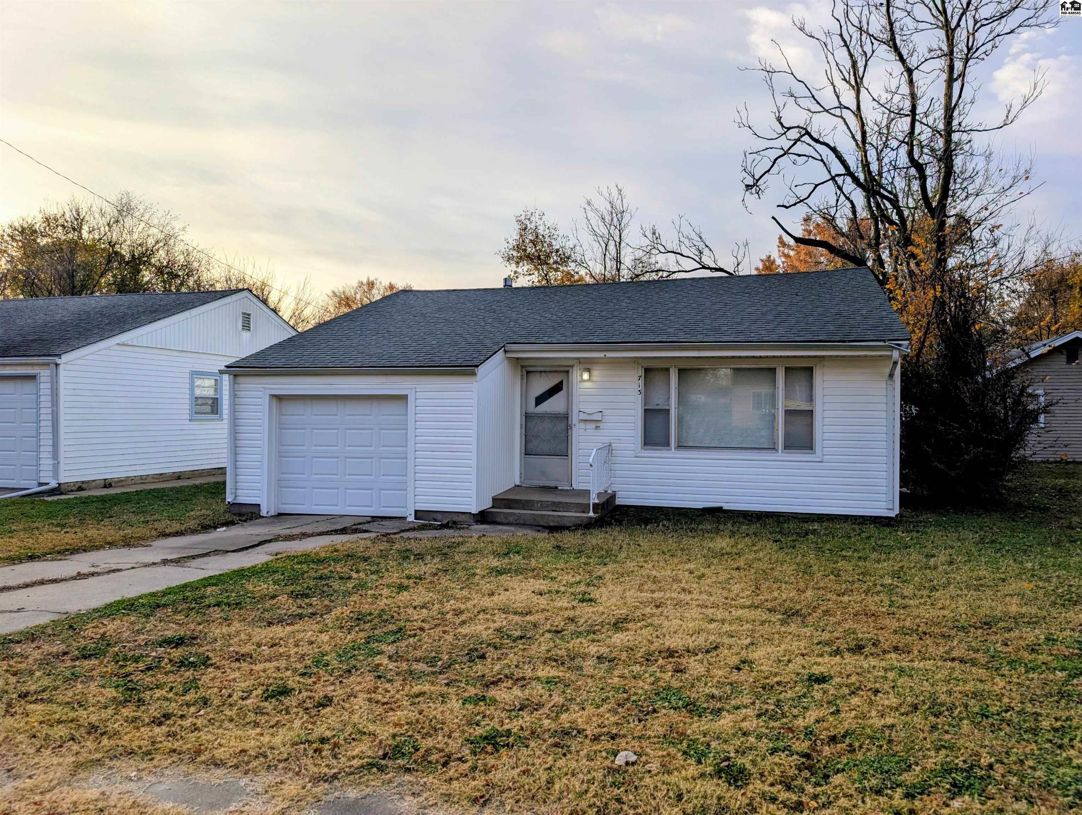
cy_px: 408
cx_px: 541
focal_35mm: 24
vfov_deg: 56.9
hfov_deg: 71.5
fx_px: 751
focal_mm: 6.9
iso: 21
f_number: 1.68
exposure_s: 1/749
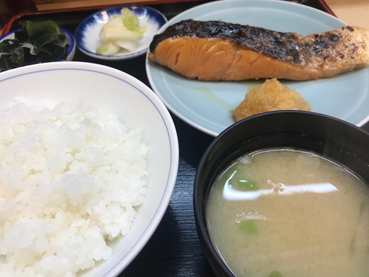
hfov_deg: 63.4
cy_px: 138
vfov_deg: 49.7
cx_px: 184
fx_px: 298
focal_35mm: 28
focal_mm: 3.99
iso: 32
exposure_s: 1/50
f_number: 1.8
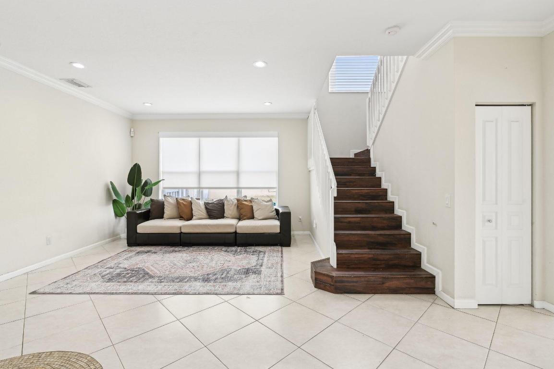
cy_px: 184
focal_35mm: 16
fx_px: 246
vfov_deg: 73.7
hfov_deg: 96.8
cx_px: 277
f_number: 8
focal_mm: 16
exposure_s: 1/15
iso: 125
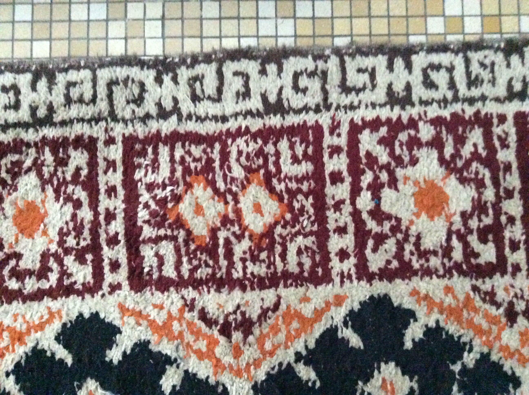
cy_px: 198
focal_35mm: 32
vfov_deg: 44.1
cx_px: 264
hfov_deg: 56.9
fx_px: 488
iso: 800
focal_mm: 3.3
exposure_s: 1/17
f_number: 2.4
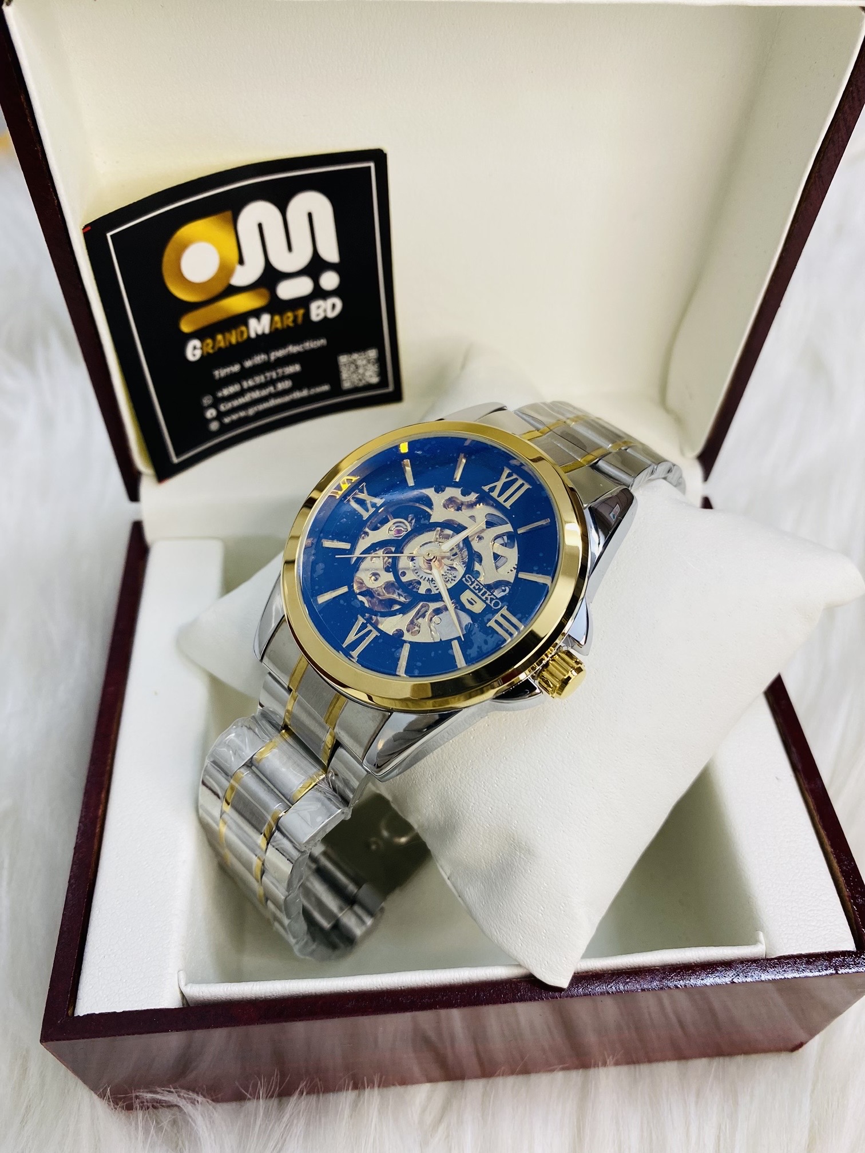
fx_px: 866
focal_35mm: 26
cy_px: 576
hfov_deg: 53.1
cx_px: 432
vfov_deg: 67.3
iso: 80
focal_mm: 4.25
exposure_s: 1/101
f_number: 1.8
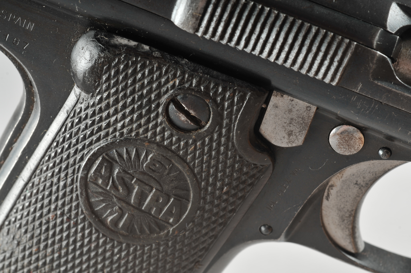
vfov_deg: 15.2
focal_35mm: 90
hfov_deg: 22.6
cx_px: 206
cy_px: 136
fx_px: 1026
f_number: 18
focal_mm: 60
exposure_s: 1/250
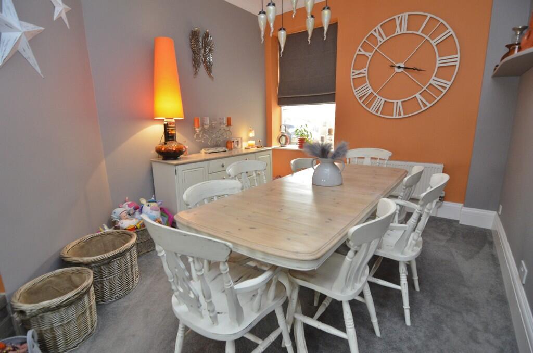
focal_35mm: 16
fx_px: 244
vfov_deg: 71.8
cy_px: 176
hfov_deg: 95.1
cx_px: 266
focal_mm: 11
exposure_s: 1/60
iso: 1800
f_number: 4
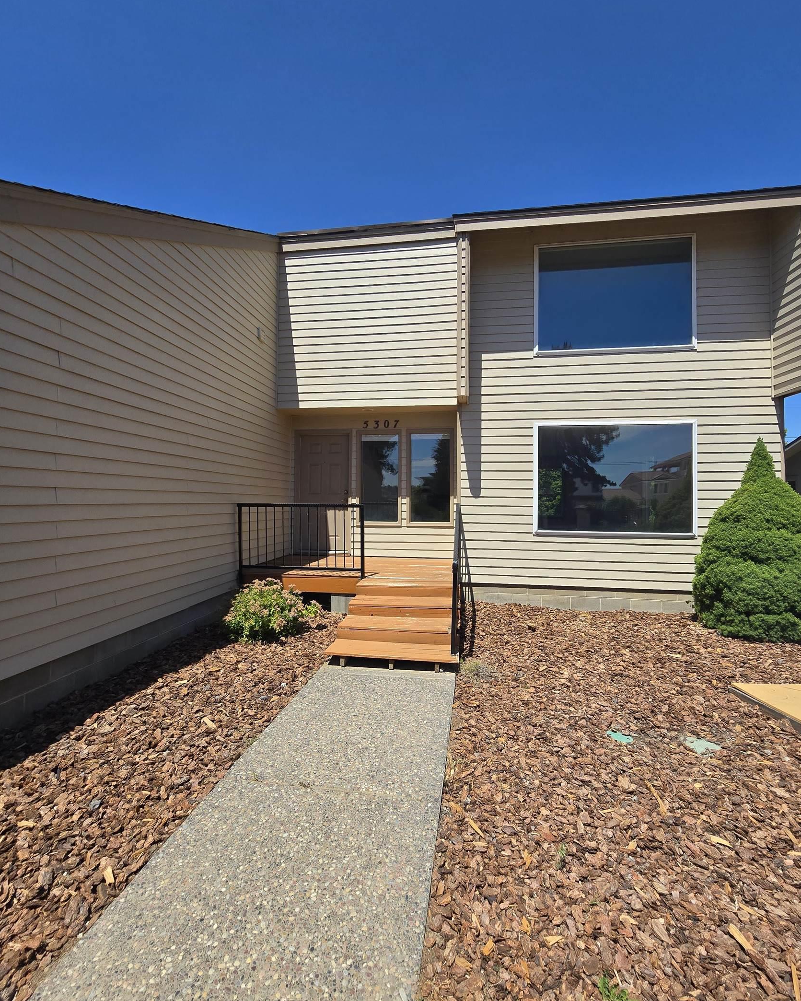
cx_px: 404
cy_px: 488
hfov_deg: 88.0
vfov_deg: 100.7
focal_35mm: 14
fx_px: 415
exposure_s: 1/2579
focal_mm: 2.2
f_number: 2.2
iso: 50
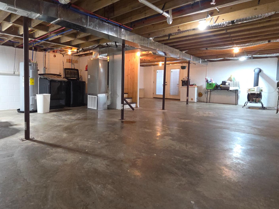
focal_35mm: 19
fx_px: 153
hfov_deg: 82.4
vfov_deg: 68.5
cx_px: 98
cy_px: 92
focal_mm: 2.2
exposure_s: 1/40
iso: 320
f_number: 2.2
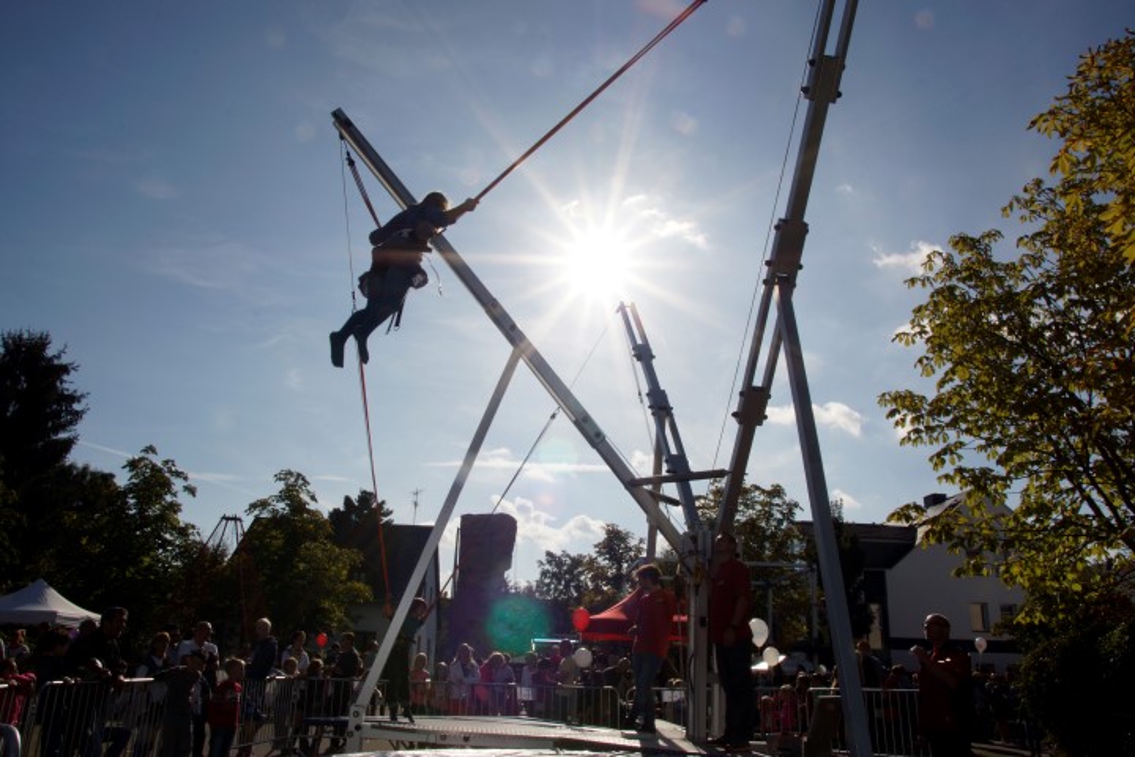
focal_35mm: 26
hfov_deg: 70.4
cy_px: 378
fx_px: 804
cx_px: 568
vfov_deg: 50.4
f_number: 22
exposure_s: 1/160
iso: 100
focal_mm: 17
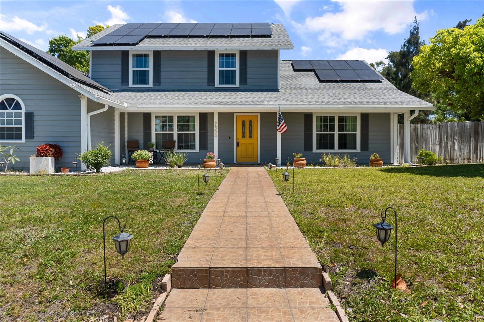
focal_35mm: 24
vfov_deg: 53.1
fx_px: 323
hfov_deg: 73.8
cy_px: 161
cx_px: 242
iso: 400
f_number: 8
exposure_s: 1/320
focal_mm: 16
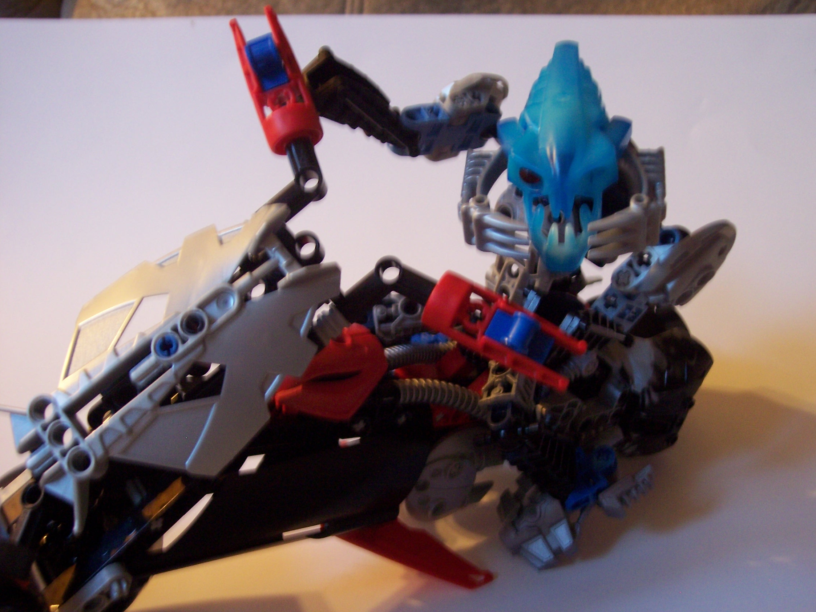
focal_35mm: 40
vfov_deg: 36.0
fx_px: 943
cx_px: 417
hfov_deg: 46.8
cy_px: 308
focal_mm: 8
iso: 200
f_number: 3.4
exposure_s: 1/8
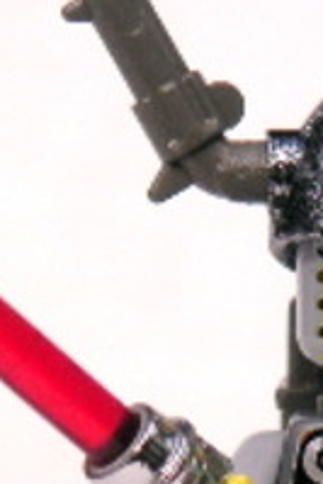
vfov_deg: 5.5
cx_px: 338
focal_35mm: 371
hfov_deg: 3.7
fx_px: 4984
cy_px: 505
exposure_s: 1/750
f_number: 3.6
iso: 50
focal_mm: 17.1
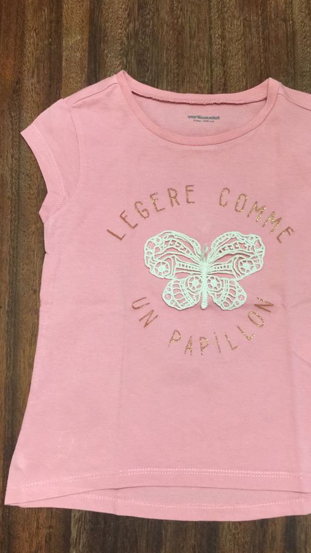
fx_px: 513
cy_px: 301
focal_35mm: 35
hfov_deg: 33.3
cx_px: 217
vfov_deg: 56.5
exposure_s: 1/10
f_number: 2.2
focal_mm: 4.15
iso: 125
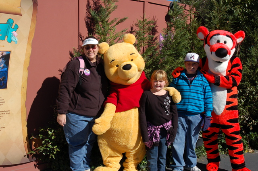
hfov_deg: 46.4
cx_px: 129
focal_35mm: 42
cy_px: 86
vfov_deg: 31.9
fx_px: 301
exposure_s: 1/400
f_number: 10
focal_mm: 28
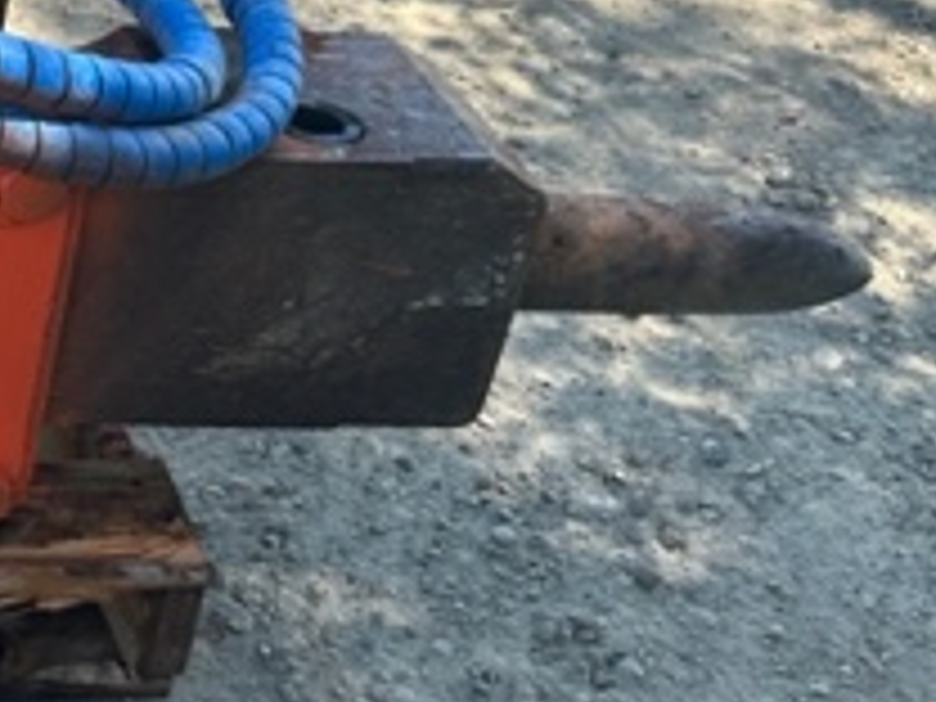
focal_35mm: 74
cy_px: 122
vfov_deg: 19.7
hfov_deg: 22.4
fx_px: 2001
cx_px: -405
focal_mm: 6.86
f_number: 1.78
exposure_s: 1/1433
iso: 80
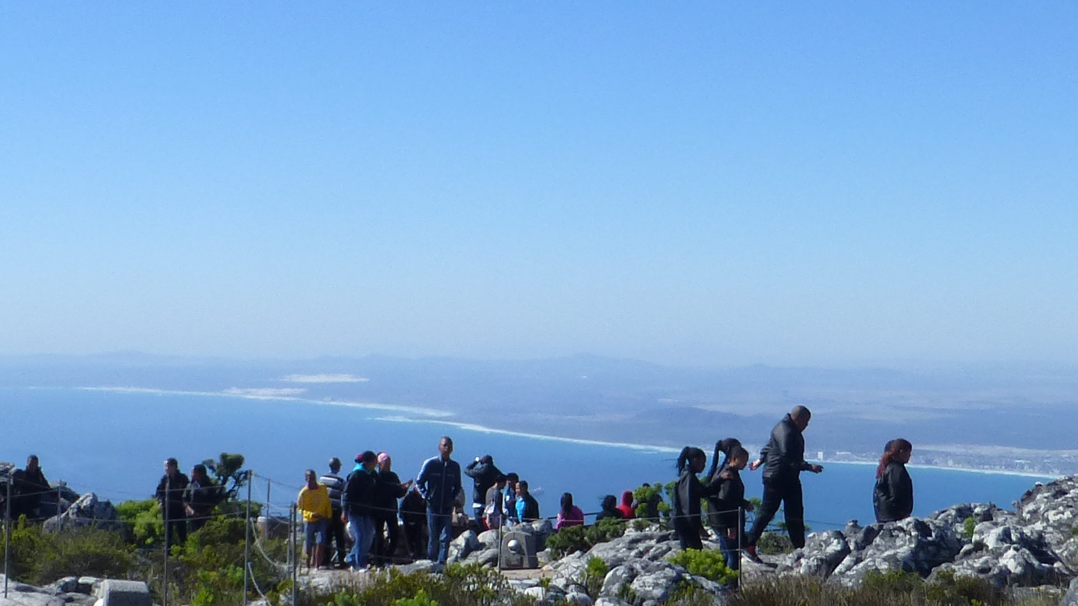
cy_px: 102
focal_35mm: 73
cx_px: 596
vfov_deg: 16.4
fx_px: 2087
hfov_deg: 28.9
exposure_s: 1/1300
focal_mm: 4.3
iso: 100
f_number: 4
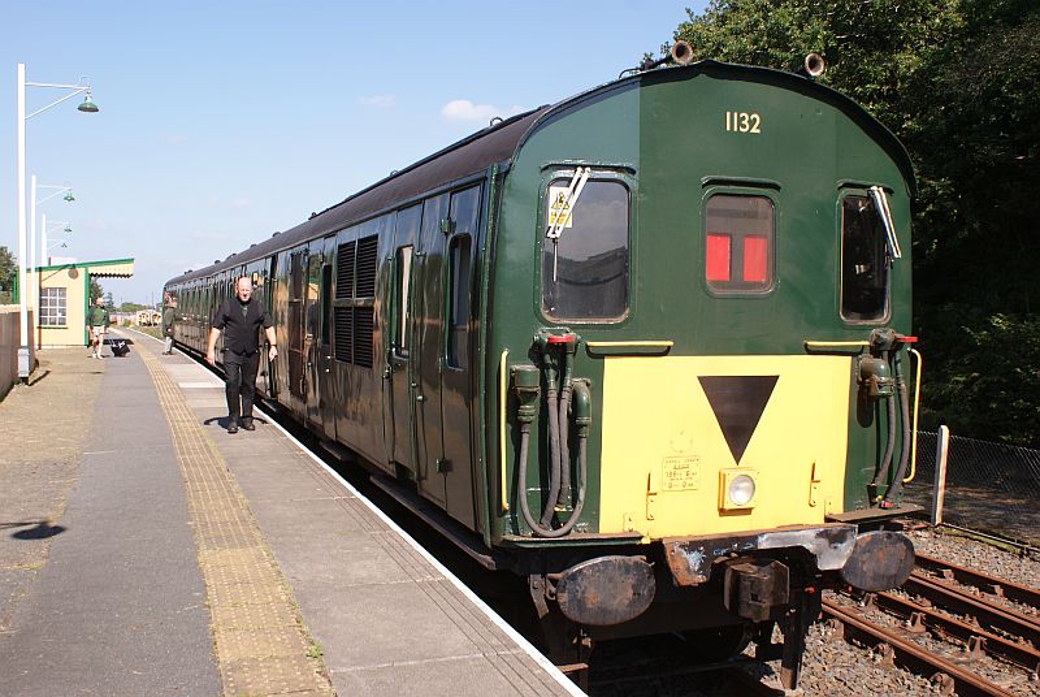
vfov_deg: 40.1
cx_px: 520
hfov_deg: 57.2
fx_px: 955
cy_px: 348
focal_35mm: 33
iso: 100
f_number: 9
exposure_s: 1/80
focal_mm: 22
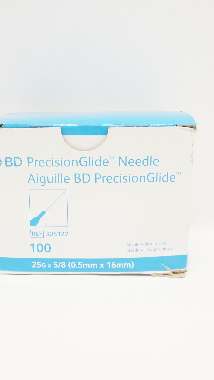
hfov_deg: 27.7
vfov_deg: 47.4
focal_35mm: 43
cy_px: 191
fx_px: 434
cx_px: 88
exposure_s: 1/60
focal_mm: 18
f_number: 6.3
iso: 800
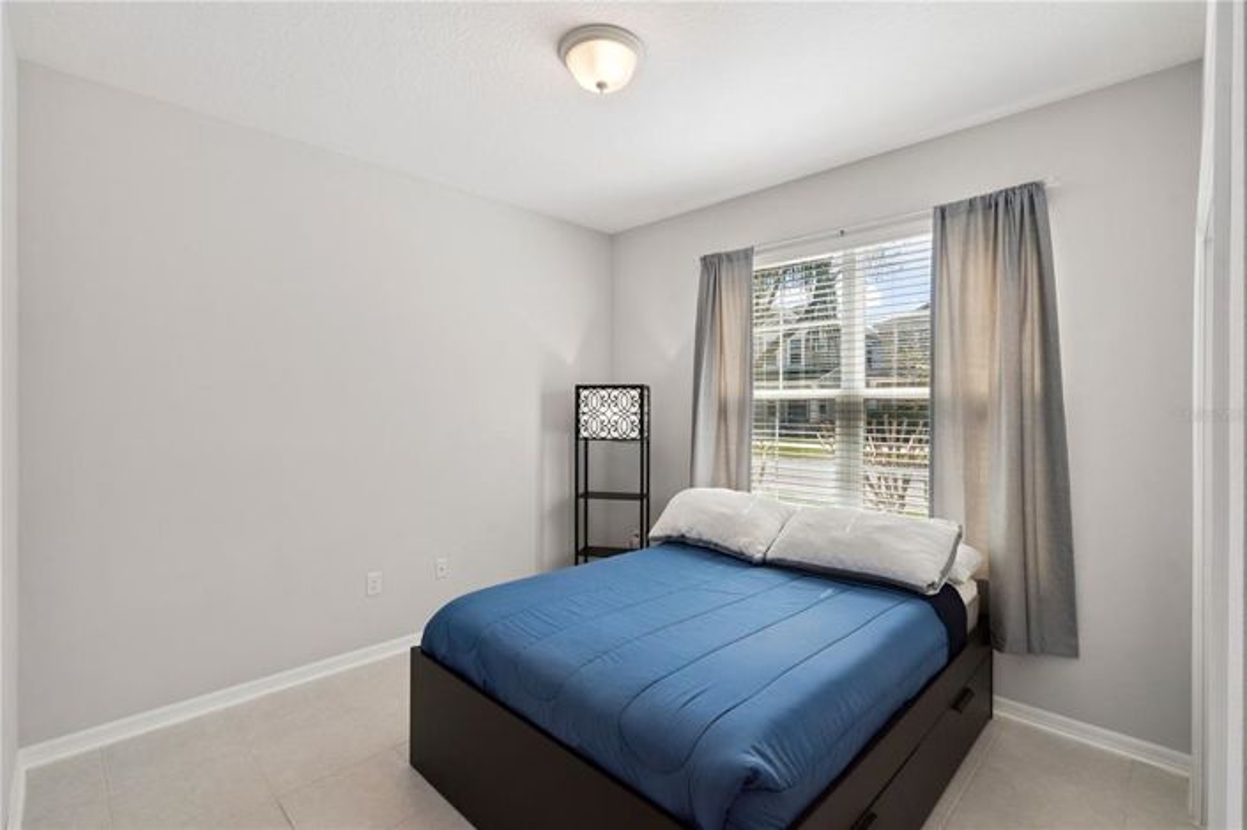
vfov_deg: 73.7
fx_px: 554
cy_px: 415
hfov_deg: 96.8
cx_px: 624
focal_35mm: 16
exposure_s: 1/250
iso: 400
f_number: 9
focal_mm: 16
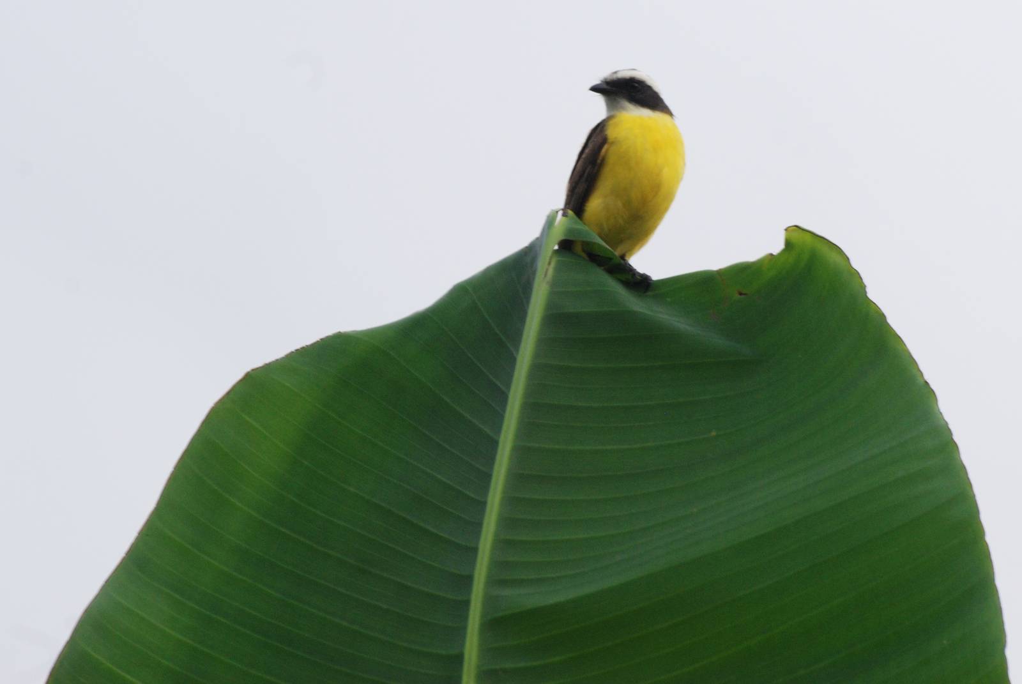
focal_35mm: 450
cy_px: 342
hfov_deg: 4.6
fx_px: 12790
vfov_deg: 3.1
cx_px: 511
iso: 400
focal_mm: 300
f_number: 10
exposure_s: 1/160
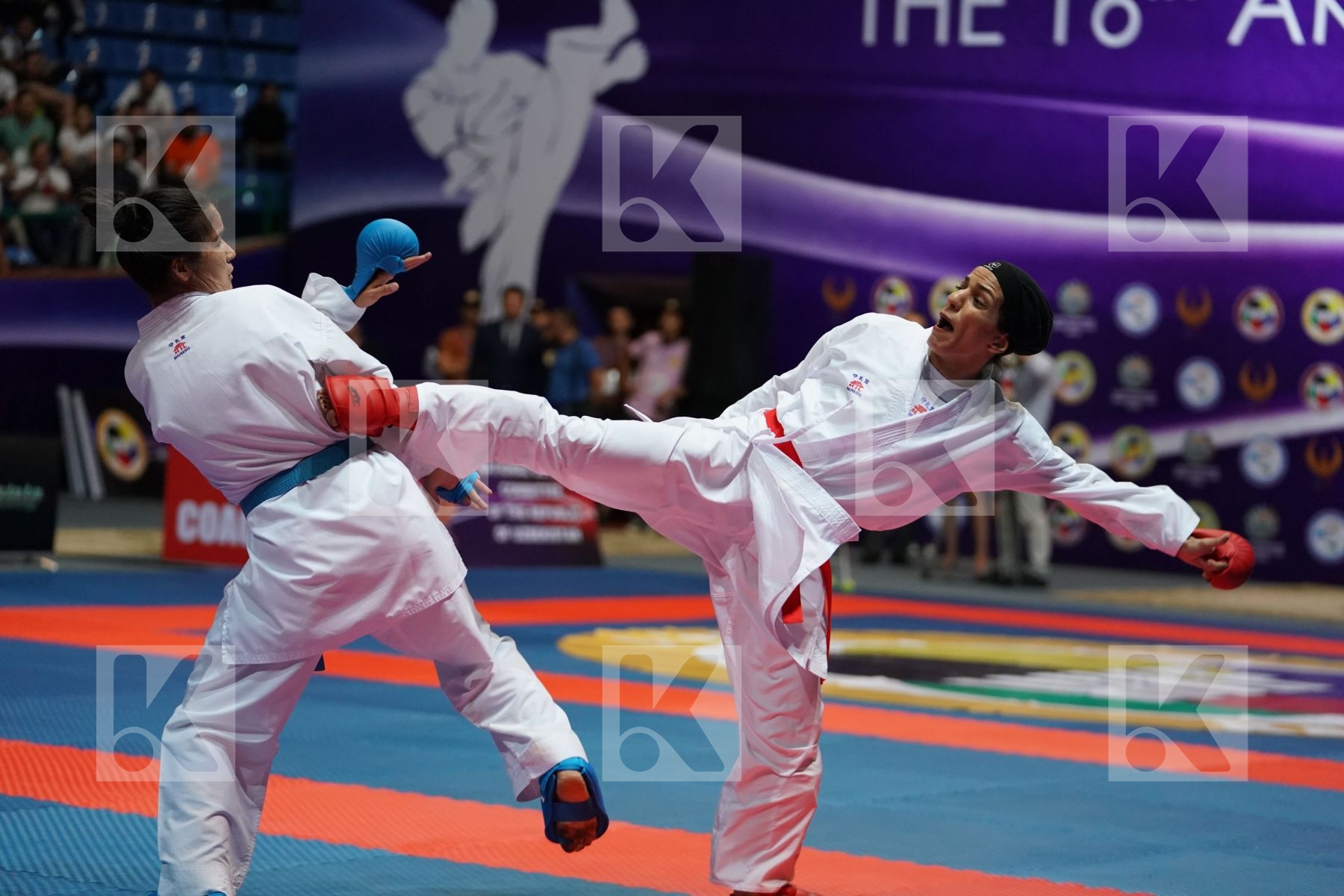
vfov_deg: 13.6
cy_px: 448
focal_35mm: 101
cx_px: 672
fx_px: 3770
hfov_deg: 20.2
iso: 4000
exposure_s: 1/1000
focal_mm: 101
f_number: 2.8
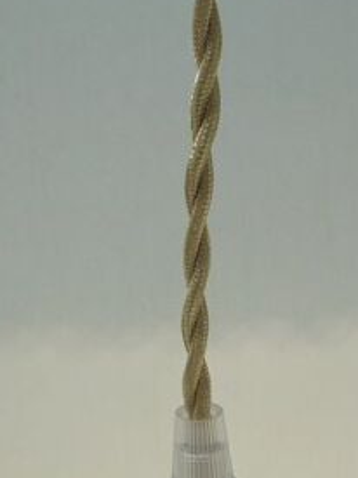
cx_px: 211
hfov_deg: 15.5
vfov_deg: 18.9
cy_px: 648
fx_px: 1311
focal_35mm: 95
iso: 100
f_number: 3.7
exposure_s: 1/320
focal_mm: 5.3
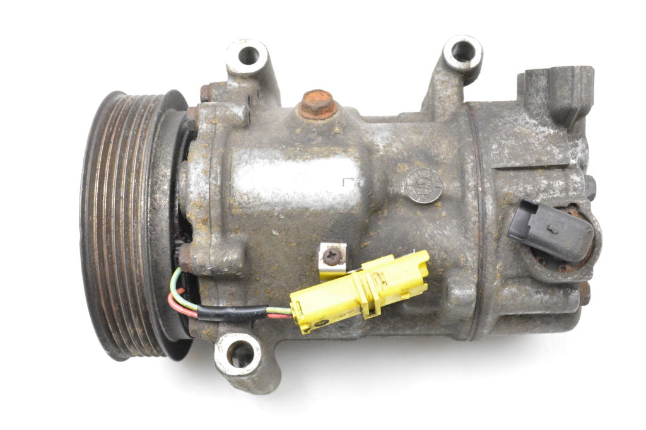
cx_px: 323
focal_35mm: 48
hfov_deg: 41.1
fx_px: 861
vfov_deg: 28.1
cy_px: 215
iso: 6400
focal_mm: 32
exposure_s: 1/200
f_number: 7.1
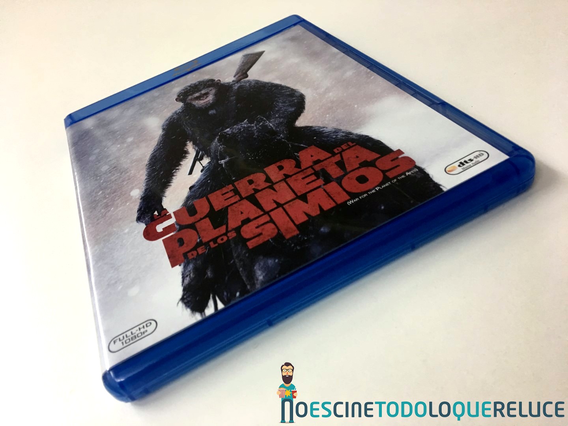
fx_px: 476
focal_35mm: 29
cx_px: 284
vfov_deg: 48.2
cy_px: 213
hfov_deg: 61.7
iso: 50
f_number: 2.2
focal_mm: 4.15
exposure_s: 1/17
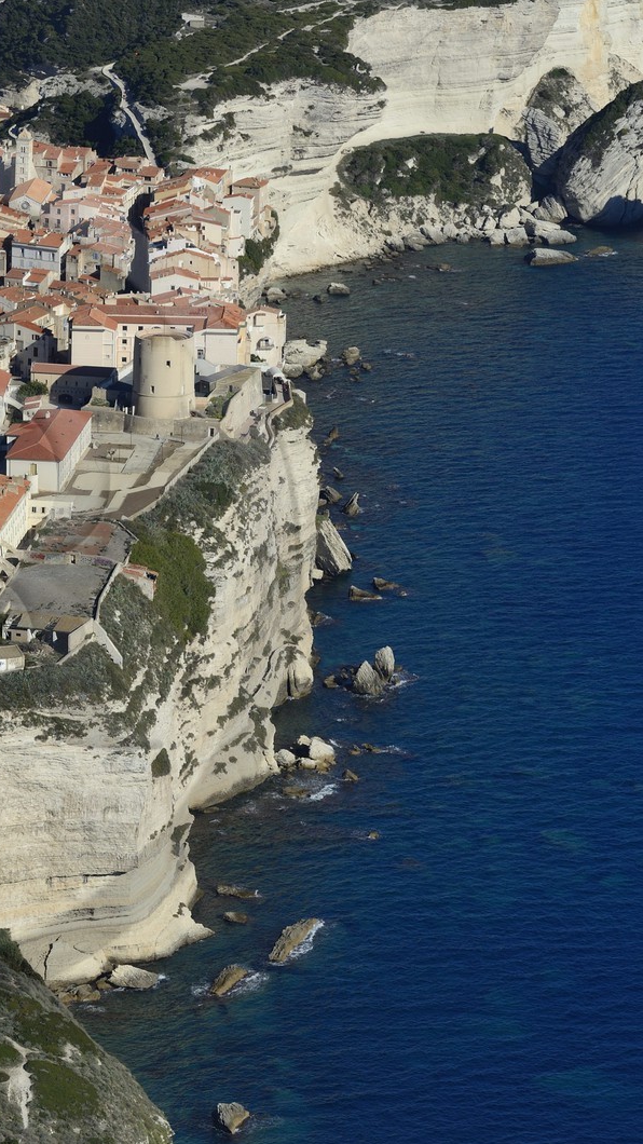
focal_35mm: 166
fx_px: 5033
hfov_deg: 7.2
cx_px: -150
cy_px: 573
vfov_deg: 13.0
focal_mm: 105
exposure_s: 1/800
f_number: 11
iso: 400
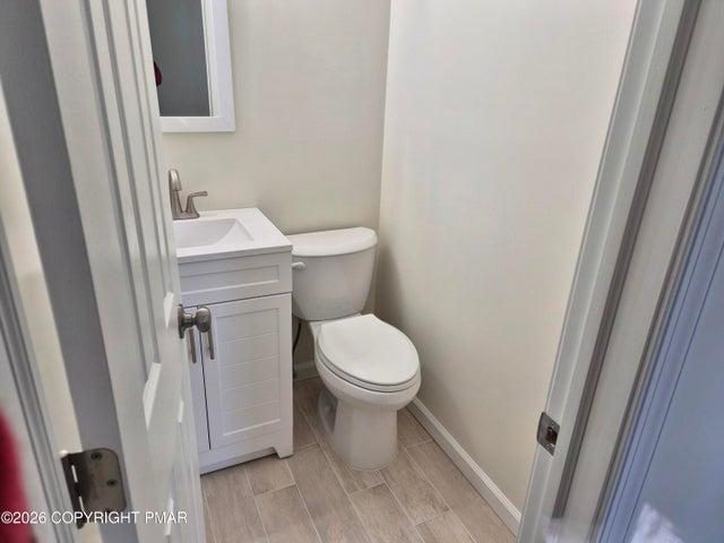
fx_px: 481
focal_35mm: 23
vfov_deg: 58.9
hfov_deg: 73.9
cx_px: 362
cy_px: 272
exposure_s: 1/120
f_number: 1.8
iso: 80
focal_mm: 5.4
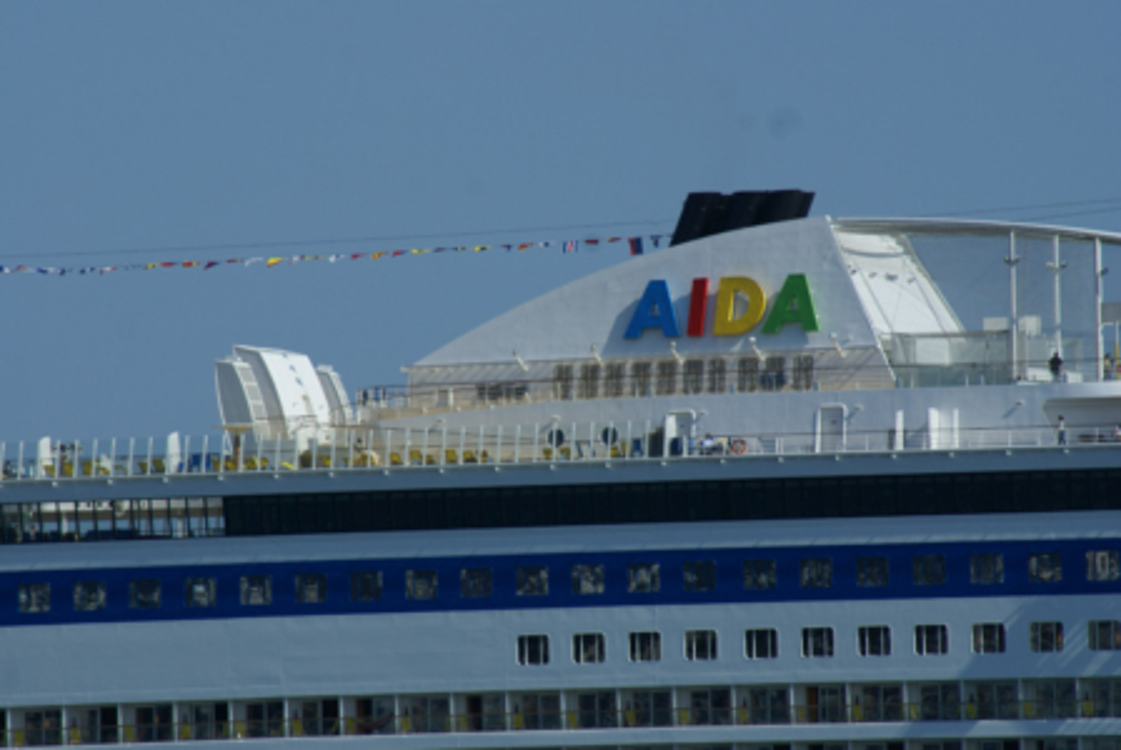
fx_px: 14031
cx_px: 560
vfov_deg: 3.1
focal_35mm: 450
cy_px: 375
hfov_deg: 4.6
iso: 100
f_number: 9
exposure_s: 1/640
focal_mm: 300
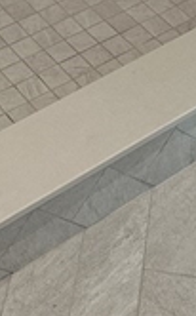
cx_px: 99
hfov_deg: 11.0
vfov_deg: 13.9
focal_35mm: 118
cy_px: -385
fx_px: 1014
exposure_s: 1/60
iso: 160
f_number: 1.78
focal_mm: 6.86
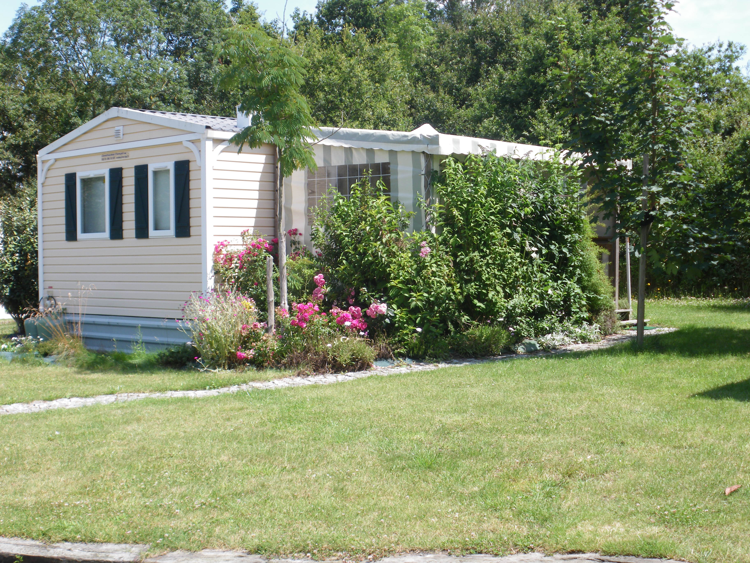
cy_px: 282
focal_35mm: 51
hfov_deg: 37.5
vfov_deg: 28.6
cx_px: 375
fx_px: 1105
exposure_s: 1/160
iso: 64
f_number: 4.4
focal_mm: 9
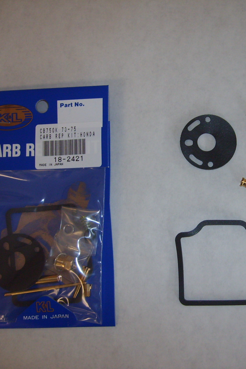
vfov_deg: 40.3
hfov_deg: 27.1
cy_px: 186
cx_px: 192
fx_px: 502
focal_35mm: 49
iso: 100
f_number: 2.8
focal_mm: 5.8
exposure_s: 1/45
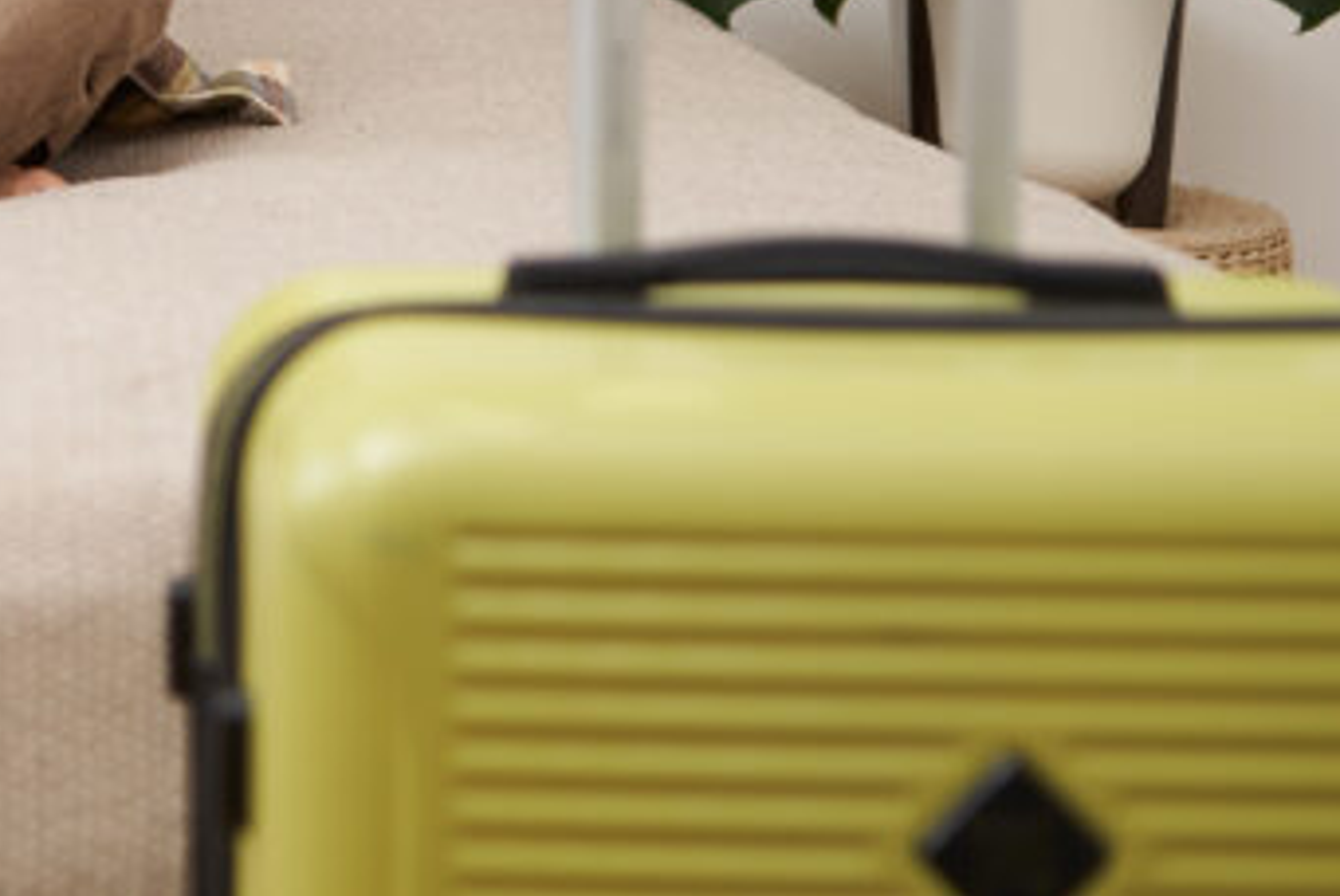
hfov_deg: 18.4
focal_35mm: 105
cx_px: -283
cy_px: -442
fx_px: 3912
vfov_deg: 12.4
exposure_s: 1/100
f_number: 2
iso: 160
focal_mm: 35
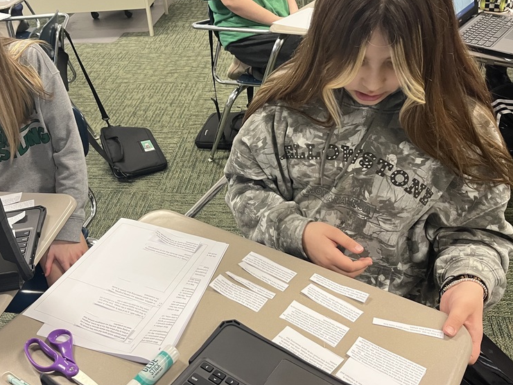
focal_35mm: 36
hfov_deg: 50.8
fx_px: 534
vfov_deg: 39.4
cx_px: 193
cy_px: 148
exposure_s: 1/60
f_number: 1.6
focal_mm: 5.1
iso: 400
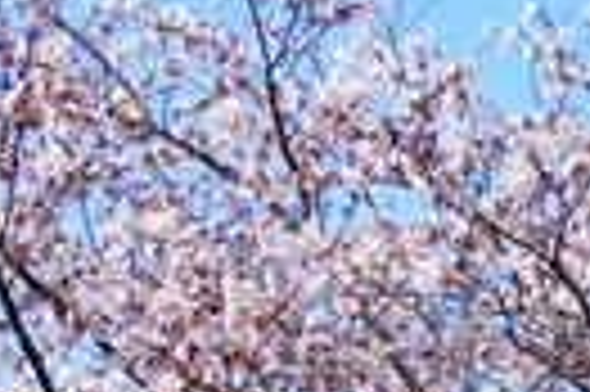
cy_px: 795
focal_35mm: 250
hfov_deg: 8.2
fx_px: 4092
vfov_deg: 5.4
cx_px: -131
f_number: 8
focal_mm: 41
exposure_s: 1/200
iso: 125
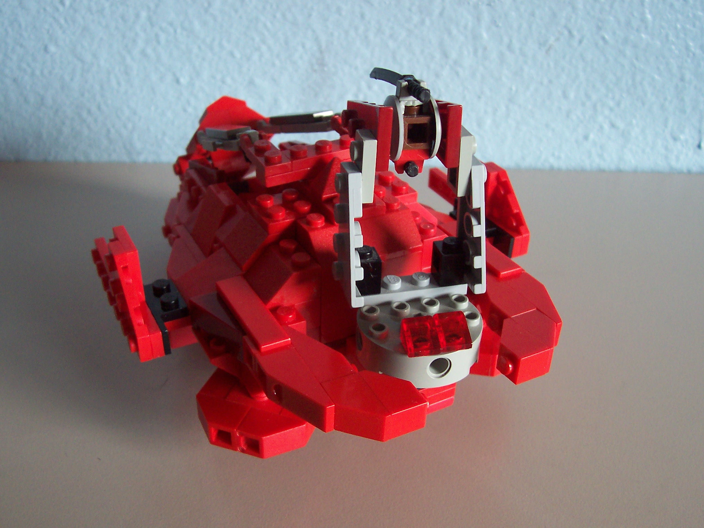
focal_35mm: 37
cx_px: 352
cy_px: 264
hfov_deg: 50.1
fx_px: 752
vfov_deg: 38.7
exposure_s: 1/15
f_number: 2.8
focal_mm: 5.6
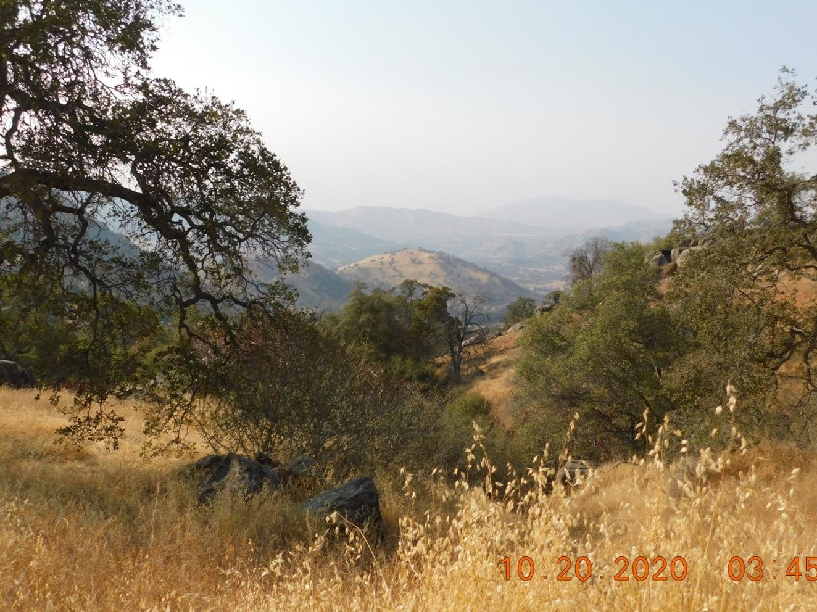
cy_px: 295
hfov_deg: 54.0
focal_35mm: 34
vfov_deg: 41.8
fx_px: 802
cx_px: 417
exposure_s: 1/1250
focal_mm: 5.3
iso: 125
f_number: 3.2
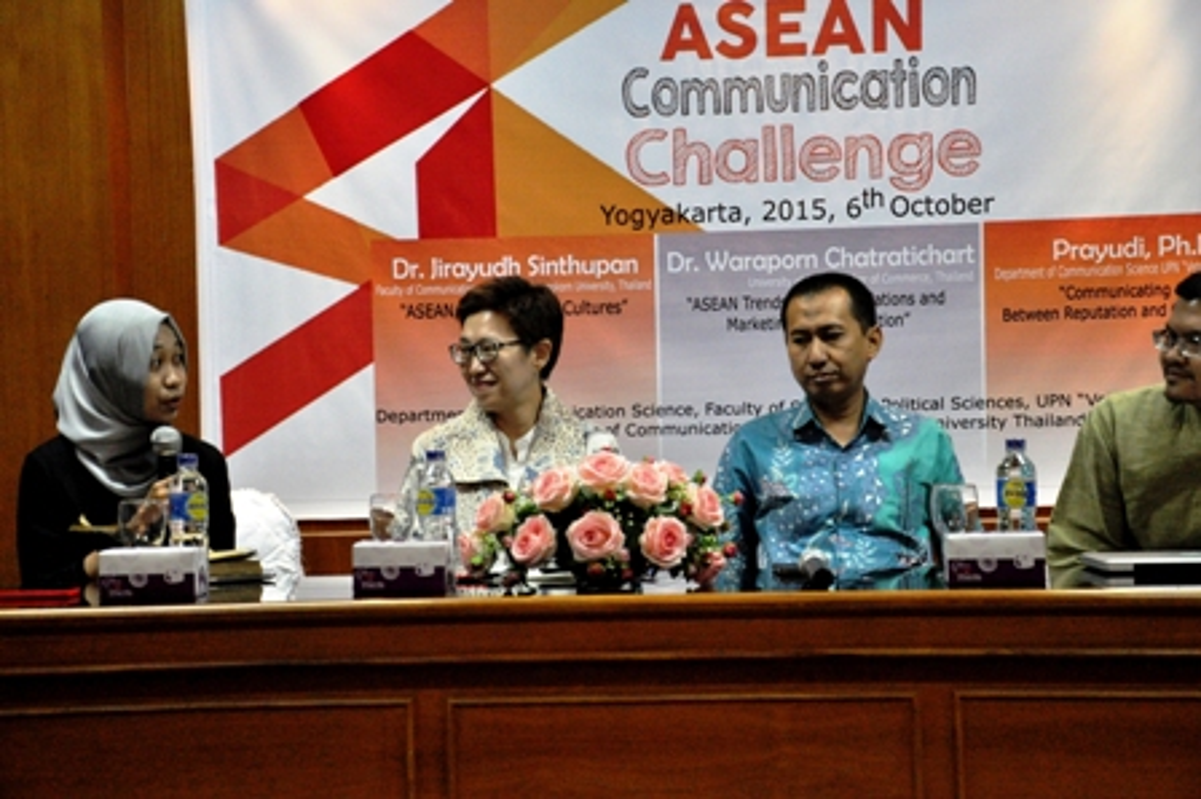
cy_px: 400
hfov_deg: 23.4
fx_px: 2900
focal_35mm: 87
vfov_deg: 15.7
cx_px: 600
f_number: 5
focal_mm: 58
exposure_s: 1/80
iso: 1600
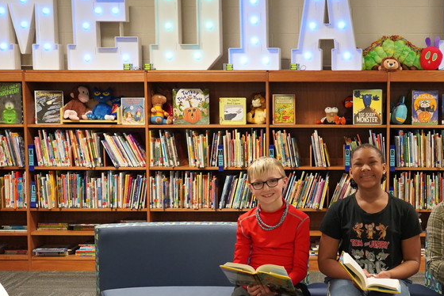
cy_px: 182
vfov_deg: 21.2
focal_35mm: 64
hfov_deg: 30.9
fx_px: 790
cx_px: 331
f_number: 4
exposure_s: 1/160
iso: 6400
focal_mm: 35
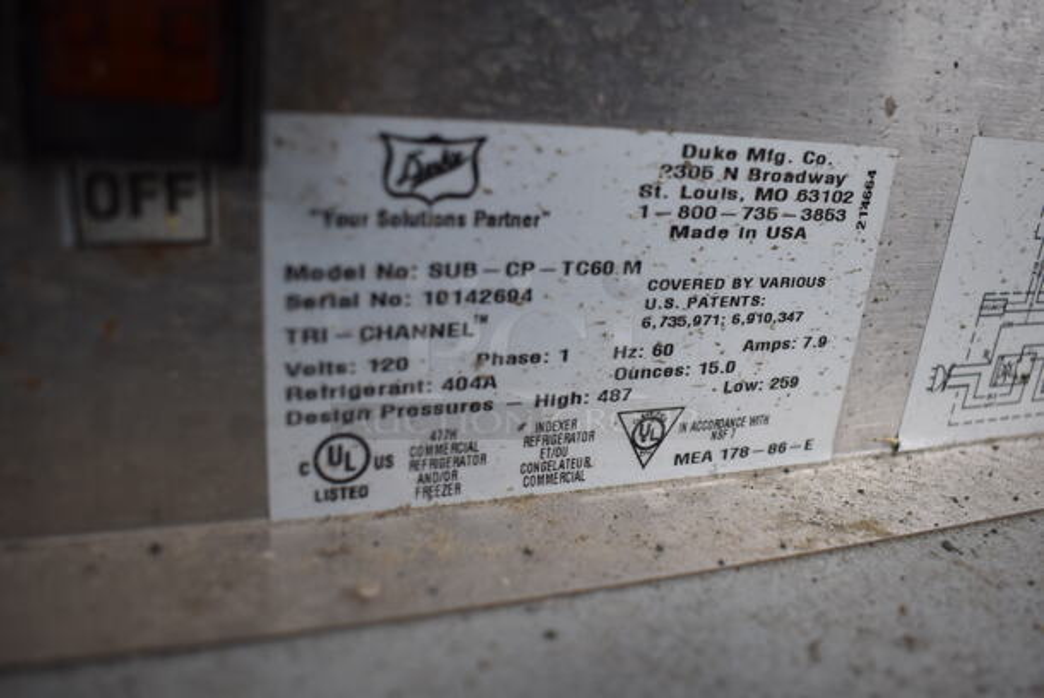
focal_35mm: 30
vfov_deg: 43.7
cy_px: 349
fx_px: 871
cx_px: 522
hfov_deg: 61.9
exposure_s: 1/250
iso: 450
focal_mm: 20
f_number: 3.8
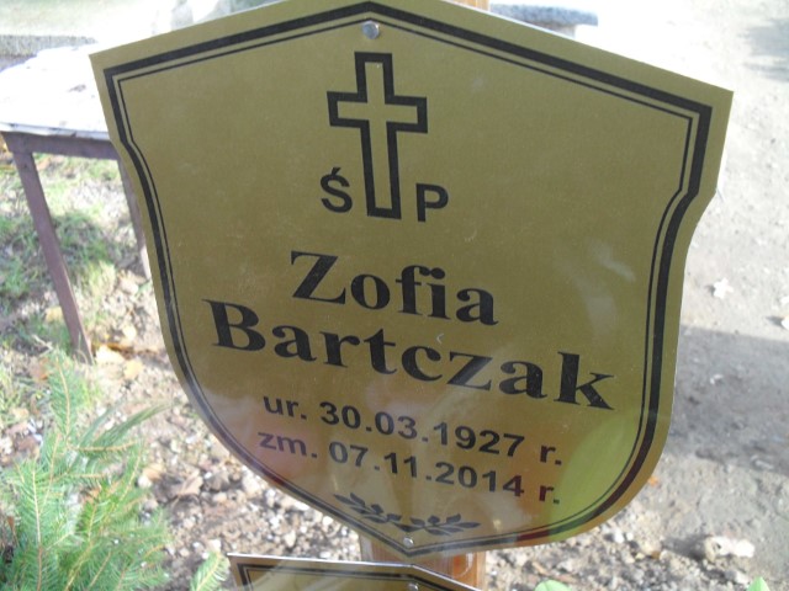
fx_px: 798
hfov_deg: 52.6
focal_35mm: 35
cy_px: 296
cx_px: 394
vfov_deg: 40.7
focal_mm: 6.3
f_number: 3.2
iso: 100
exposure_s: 1/60
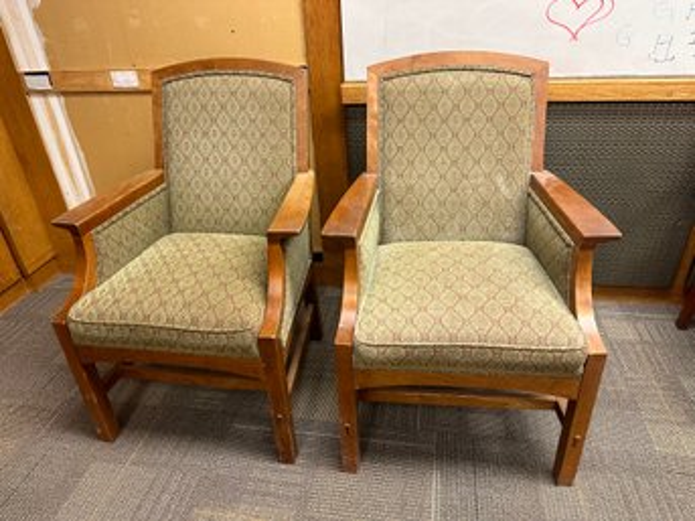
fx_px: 482
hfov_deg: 71.6
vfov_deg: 56.8
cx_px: 348
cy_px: 260
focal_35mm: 24
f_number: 1.78
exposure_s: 1/60
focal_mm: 6.86
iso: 200
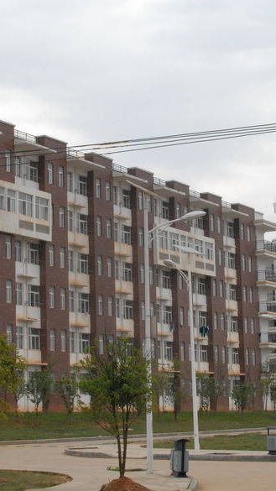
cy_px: 246
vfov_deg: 25.7
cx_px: 133
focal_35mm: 83
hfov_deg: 14.6
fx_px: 1077
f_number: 11
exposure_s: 1/500
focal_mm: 35
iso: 1000
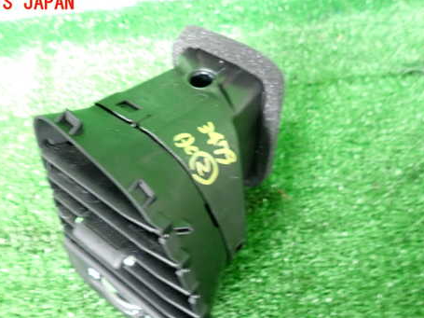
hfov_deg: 55.2
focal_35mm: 33
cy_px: 201
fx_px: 404
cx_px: 185
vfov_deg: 42.6
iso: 800
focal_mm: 4.5
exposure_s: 1/30
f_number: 2
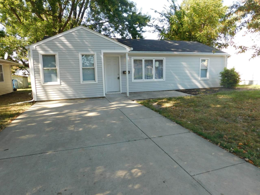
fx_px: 173
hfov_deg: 73.9
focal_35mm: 23
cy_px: 98
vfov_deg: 58.9
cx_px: 130
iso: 125
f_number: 3
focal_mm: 4
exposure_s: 1/320
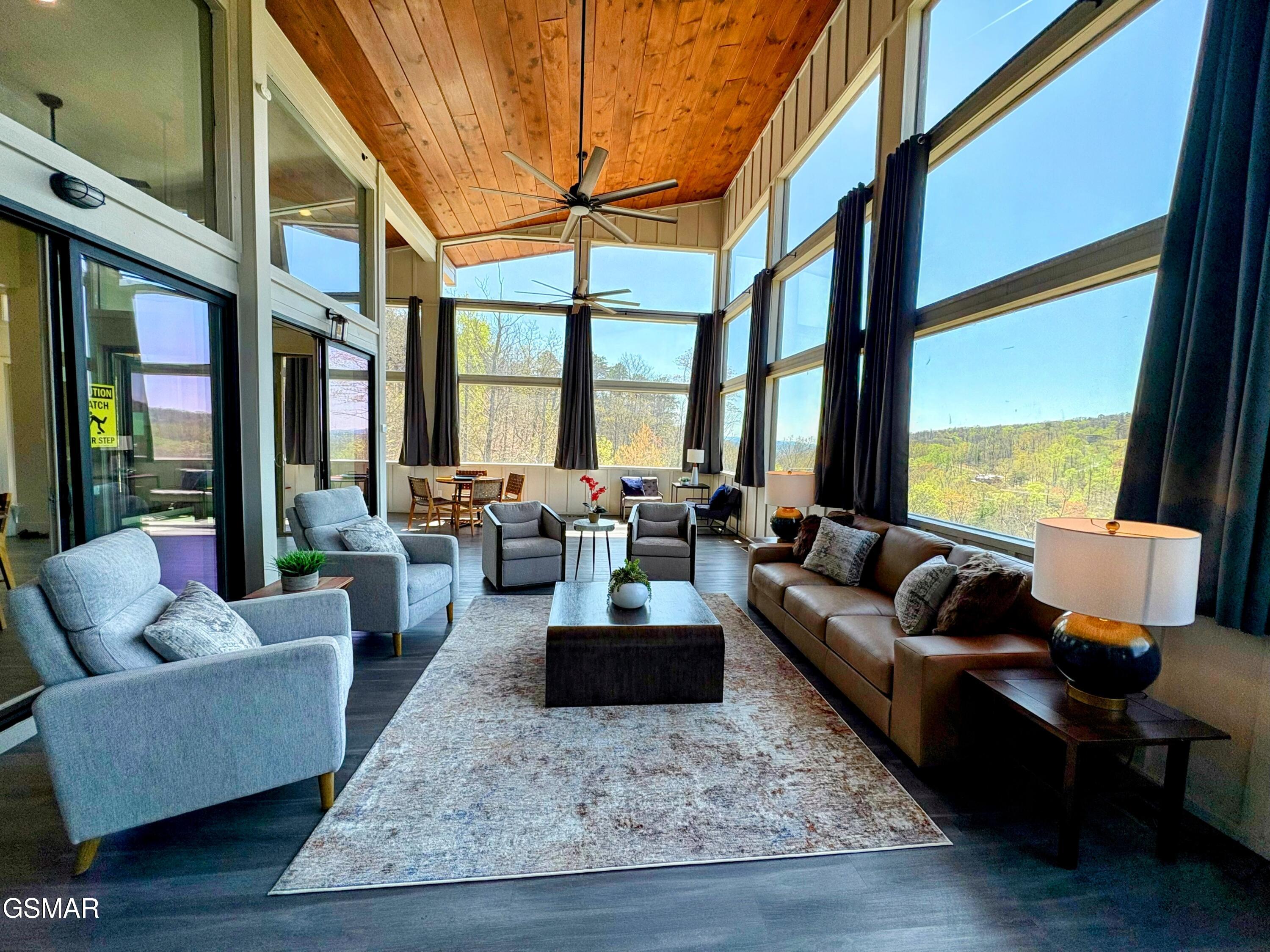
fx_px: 514
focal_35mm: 14
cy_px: 476
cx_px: 635
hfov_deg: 102.1
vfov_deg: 85.7
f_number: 2.2
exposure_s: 1/505
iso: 64
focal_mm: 2.22
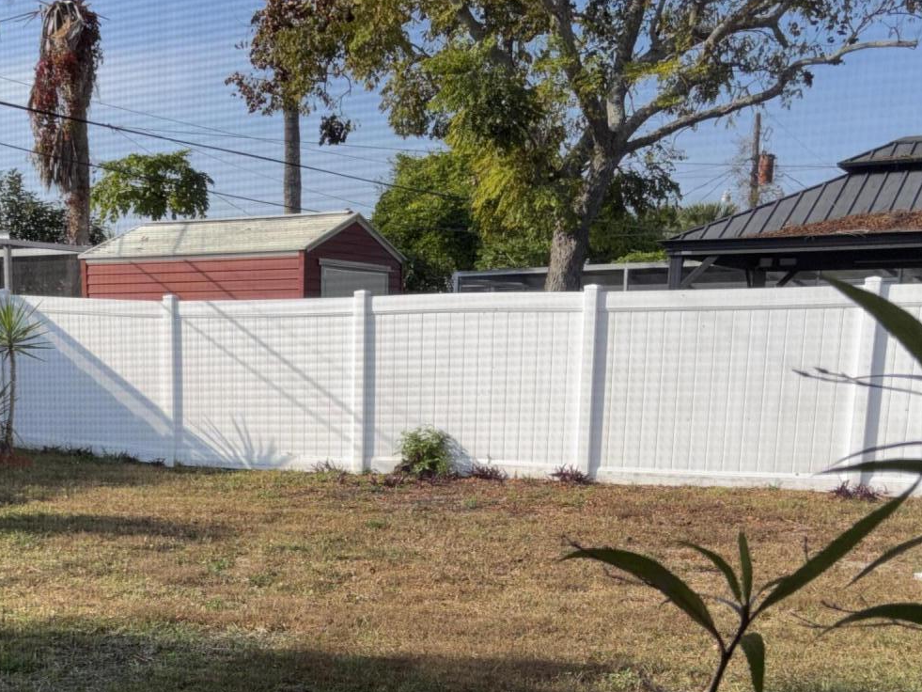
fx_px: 1412
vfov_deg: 26.3
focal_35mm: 53
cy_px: 665
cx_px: 258
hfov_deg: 35.5
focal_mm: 5.96
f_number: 1.6
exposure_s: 1/1152
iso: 50
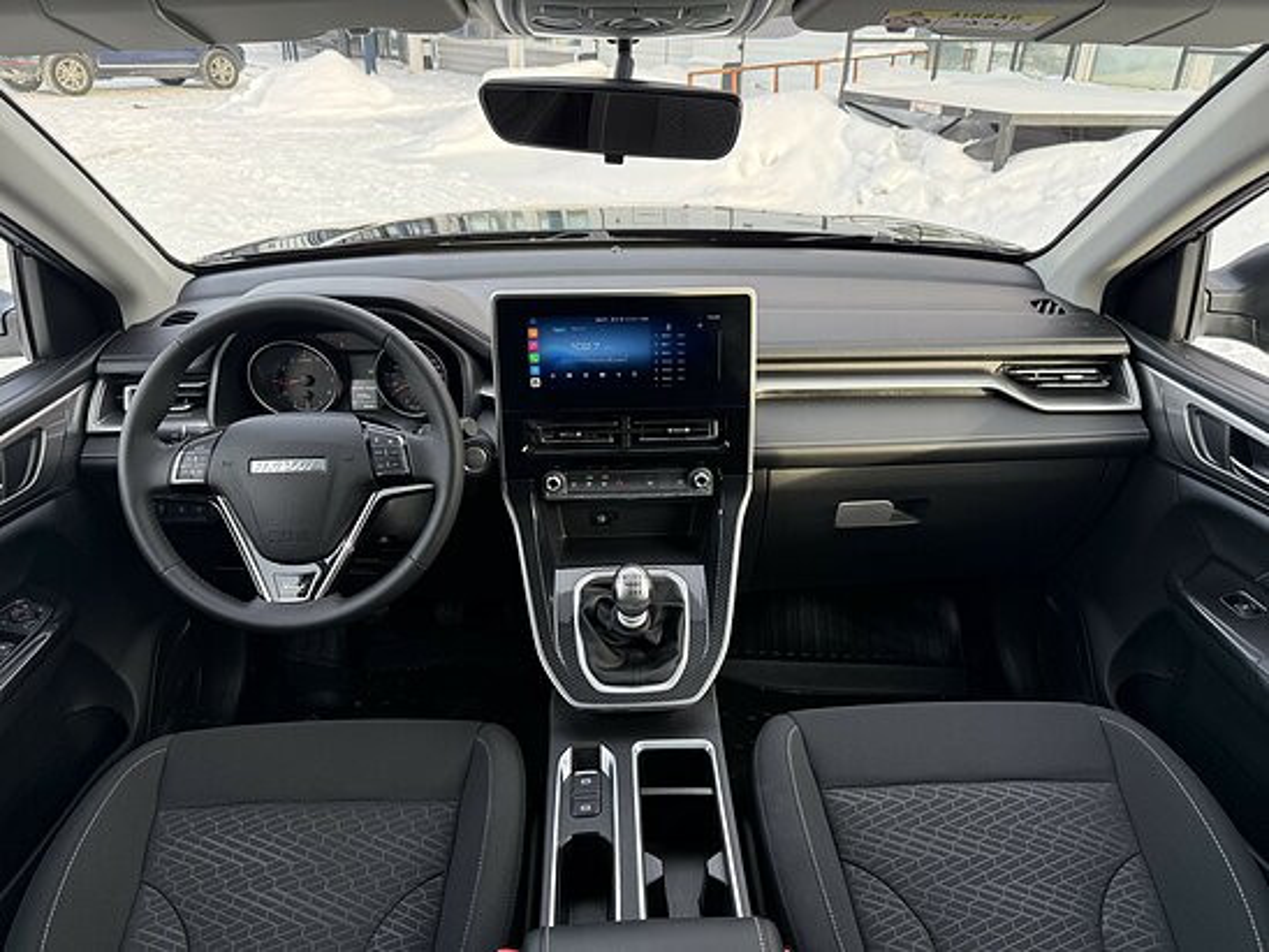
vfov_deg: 56.8
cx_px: 634
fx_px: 880
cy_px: 476
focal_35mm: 24
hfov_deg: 71.6
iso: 100
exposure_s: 1/318
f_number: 1.78
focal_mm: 6.76
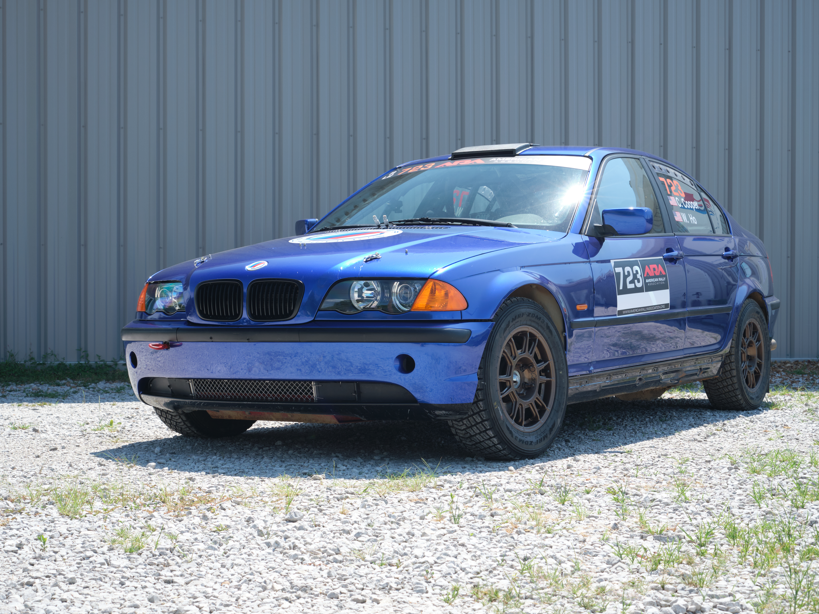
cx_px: 428
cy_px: 312
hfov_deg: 34.9
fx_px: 1301
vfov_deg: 26.6
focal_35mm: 55
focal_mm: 33
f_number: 7.1
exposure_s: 1/125
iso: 200
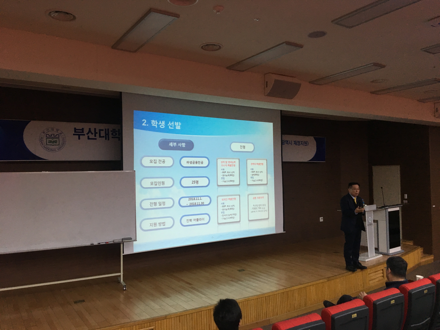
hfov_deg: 61.7
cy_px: 165
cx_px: 220
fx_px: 369
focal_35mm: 29
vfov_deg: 48.2
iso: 40
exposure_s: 1/30
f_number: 2.2
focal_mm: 4.15
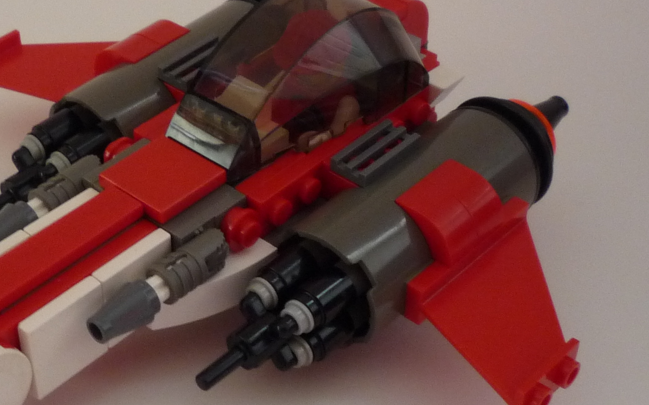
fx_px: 1273
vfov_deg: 18.1
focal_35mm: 72
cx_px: 157
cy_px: 264
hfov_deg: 28.2
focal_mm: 5.2
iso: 250
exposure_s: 1/30
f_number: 3.3
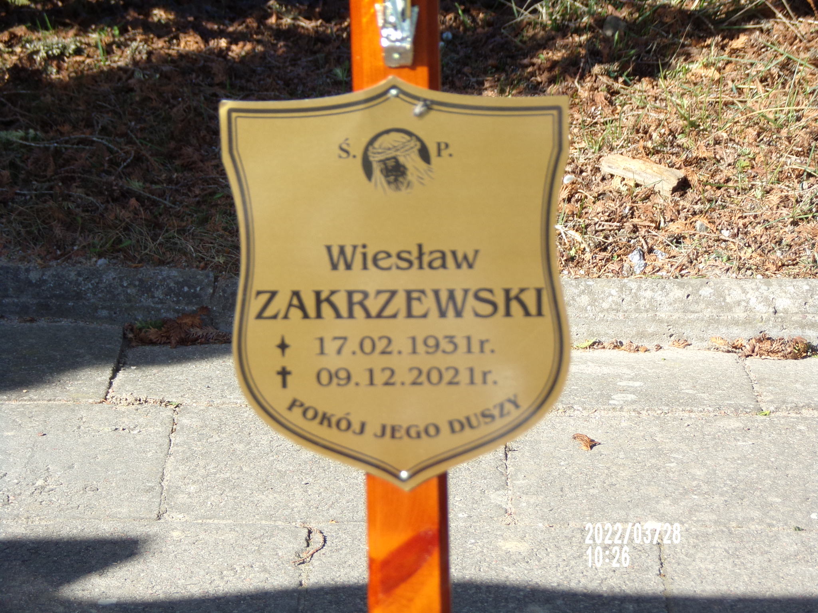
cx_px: 409
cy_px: 306
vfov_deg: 8.5
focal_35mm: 175
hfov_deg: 11.3
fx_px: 4135
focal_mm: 31.3
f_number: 4.7
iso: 80
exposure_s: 1/220
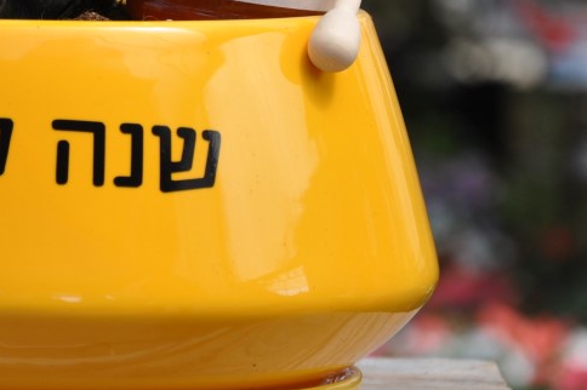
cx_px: 58
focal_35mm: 376
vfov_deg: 3.6
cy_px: 55
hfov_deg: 5.5
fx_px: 6130
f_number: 7.1
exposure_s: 1/200
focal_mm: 105
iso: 250
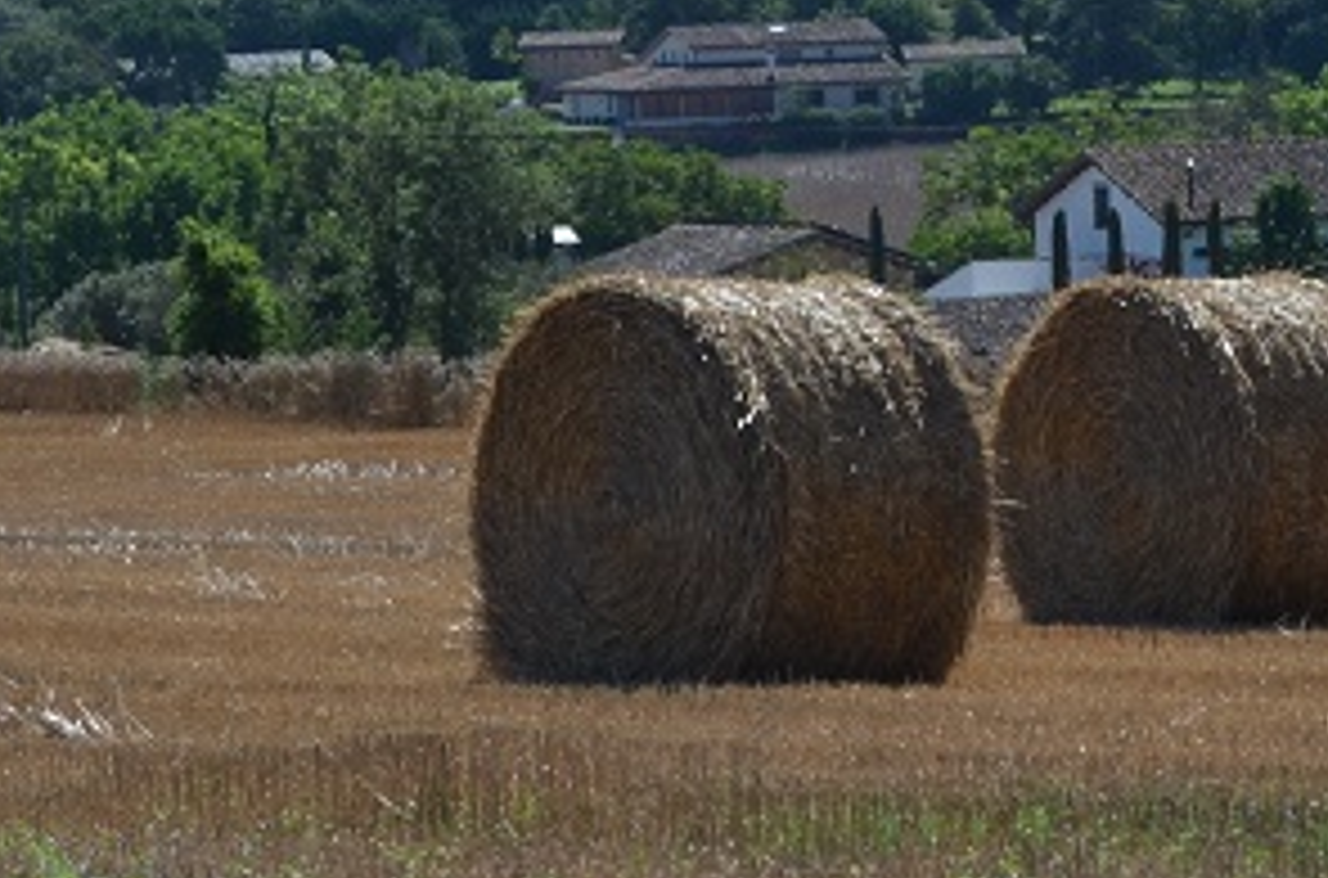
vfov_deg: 5.7
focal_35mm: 241
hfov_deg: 8.5
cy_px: 416
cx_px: 1292
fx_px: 8866
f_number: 8
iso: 140
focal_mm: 48
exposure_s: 1/250
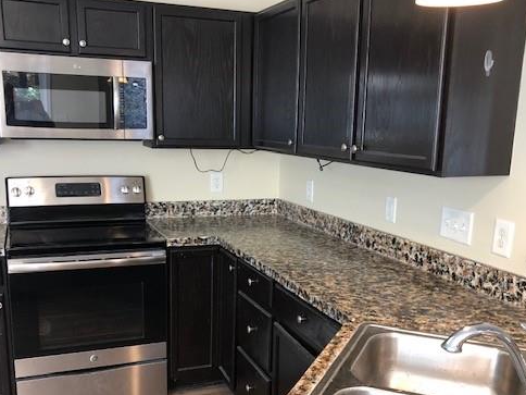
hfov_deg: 50.1
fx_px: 562
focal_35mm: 37
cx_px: 272
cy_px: 240
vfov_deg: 38.5
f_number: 1.8
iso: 40
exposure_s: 1/17
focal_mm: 4
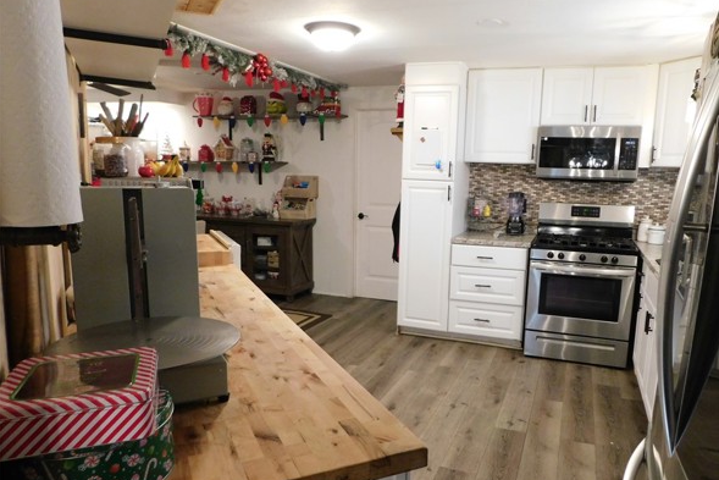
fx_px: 519
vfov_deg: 49.5
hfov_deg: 69.3
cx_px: 389
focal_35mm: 26
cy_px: 260
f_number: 3
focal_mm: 4
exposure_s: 1/30
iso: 400
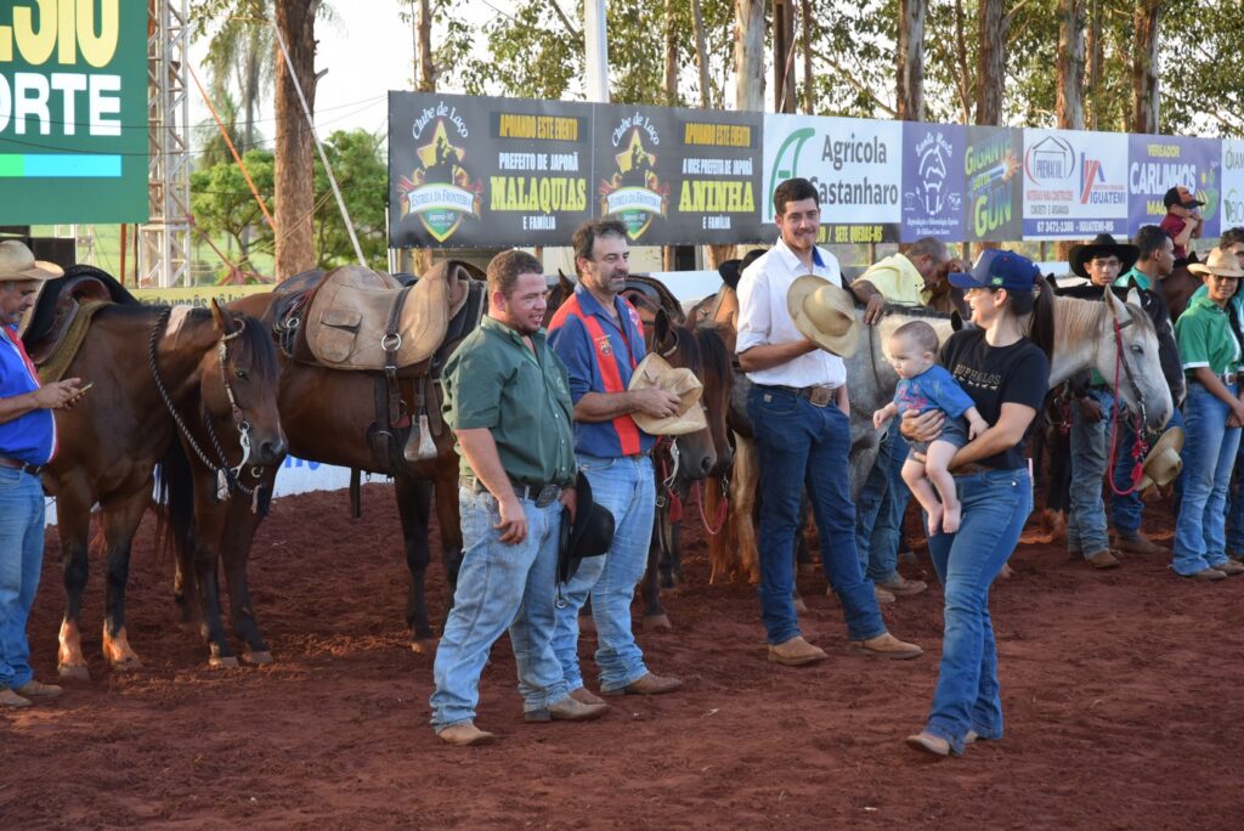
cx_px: 622
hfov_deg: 21.9
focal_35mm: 93
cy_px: 416
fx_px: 3215
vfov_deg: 14.7
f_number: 5.6
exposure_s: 1/125
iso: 320
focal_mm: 62
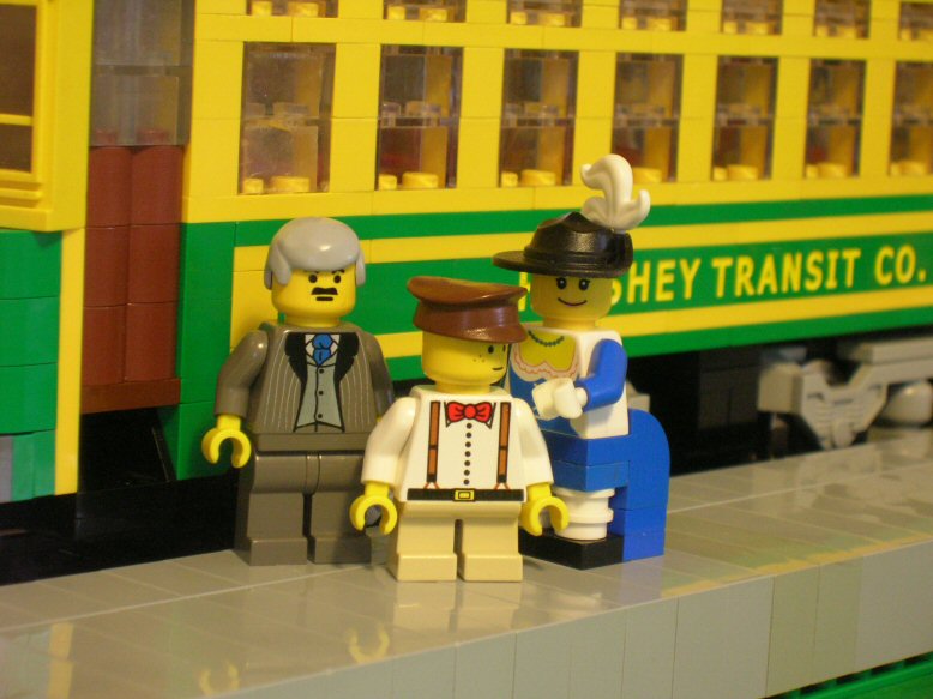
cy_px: 350
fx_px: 2748
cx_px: 466
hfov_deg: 19.3
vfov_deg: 14.5
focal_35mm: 102
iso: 200
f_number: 4.9
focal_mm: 17.1
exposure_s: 1/2.3
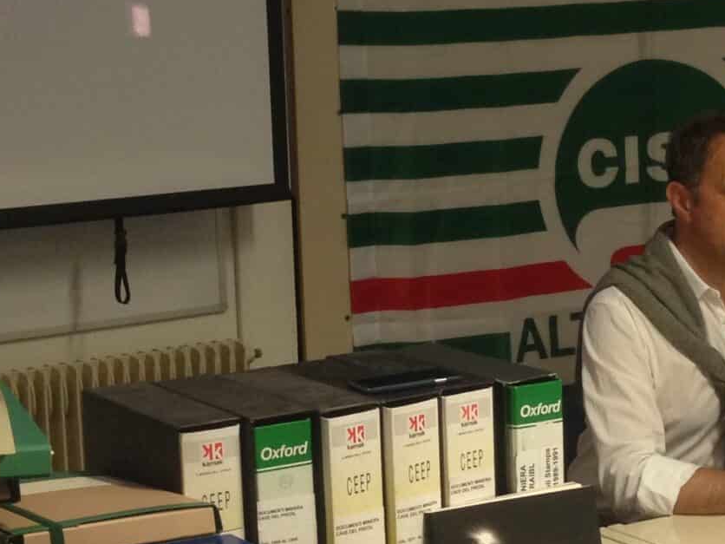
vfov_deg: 14.6
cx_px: 430
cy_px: 227
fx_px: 2115
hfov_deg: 19.4
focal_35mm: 101
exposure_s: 1/20
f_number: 2.4
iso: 100
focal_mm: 4.12
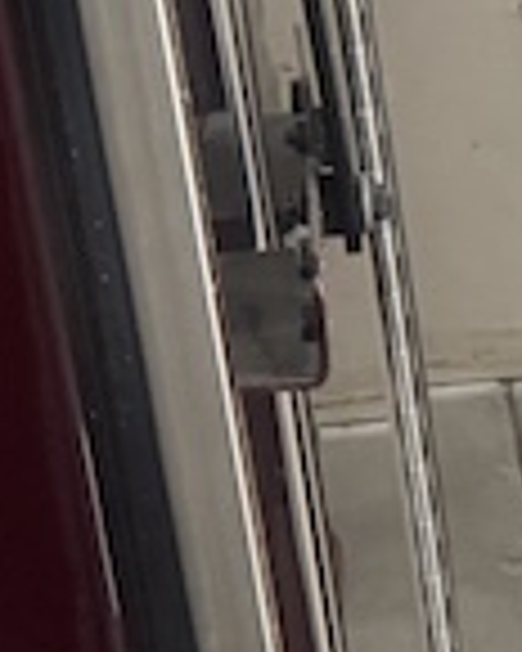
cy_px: 315
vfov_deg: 11.9
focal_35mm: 162
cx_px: 1498
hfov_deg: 8.3
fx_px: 3128
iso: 640
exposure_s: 1/40
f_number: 1.78
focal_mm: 6.76
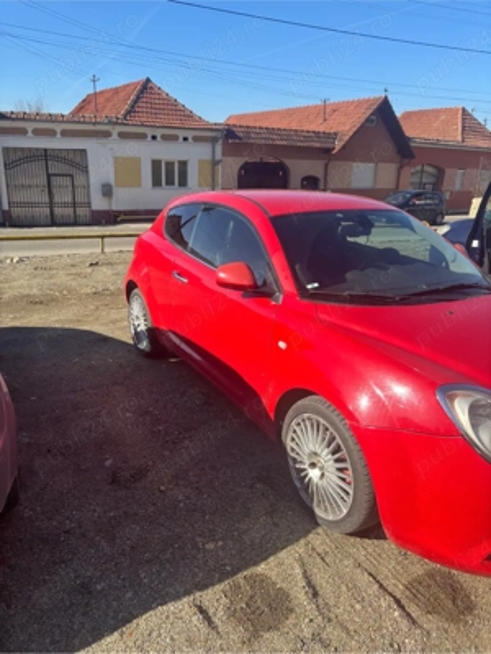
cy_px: 327
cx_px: 246
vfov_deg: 67.3
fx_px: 492
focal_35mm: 26
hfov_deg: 53.1
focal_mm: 5.96
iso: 50
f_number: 1.6
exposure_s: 1/1876
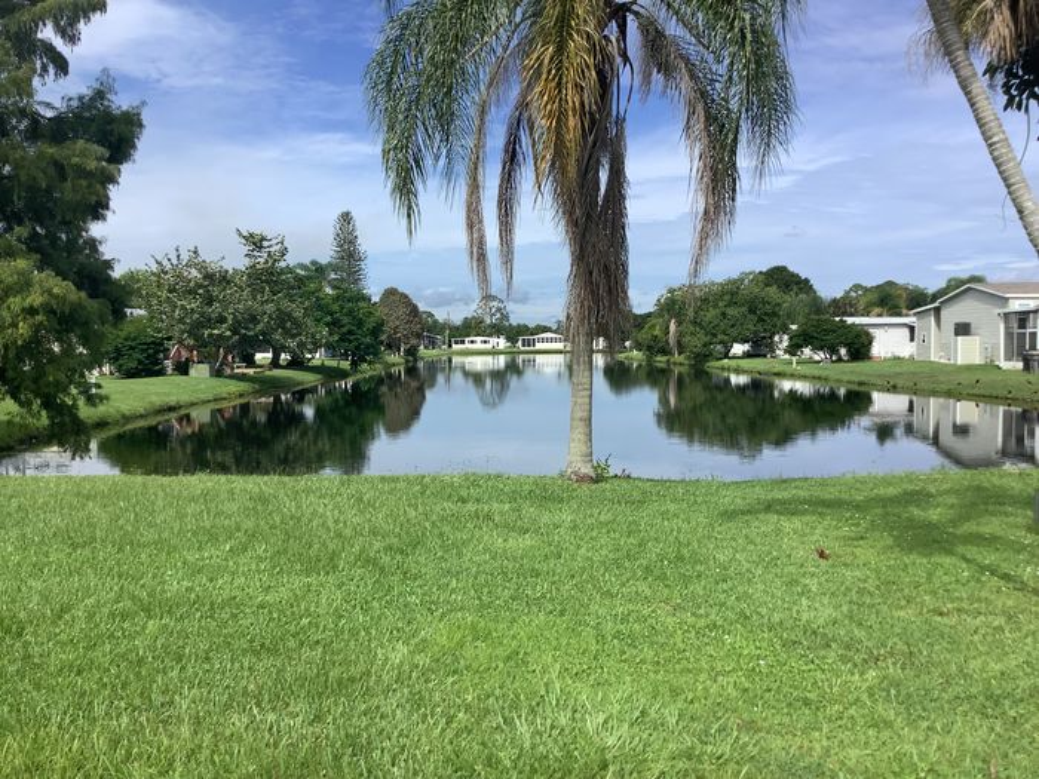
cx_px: 520
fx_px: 930
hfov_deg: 58.4
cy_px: 390
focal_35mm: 31
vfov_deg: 45.4
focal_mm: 3.3
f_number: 2.4
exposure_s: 1/1597
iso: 25
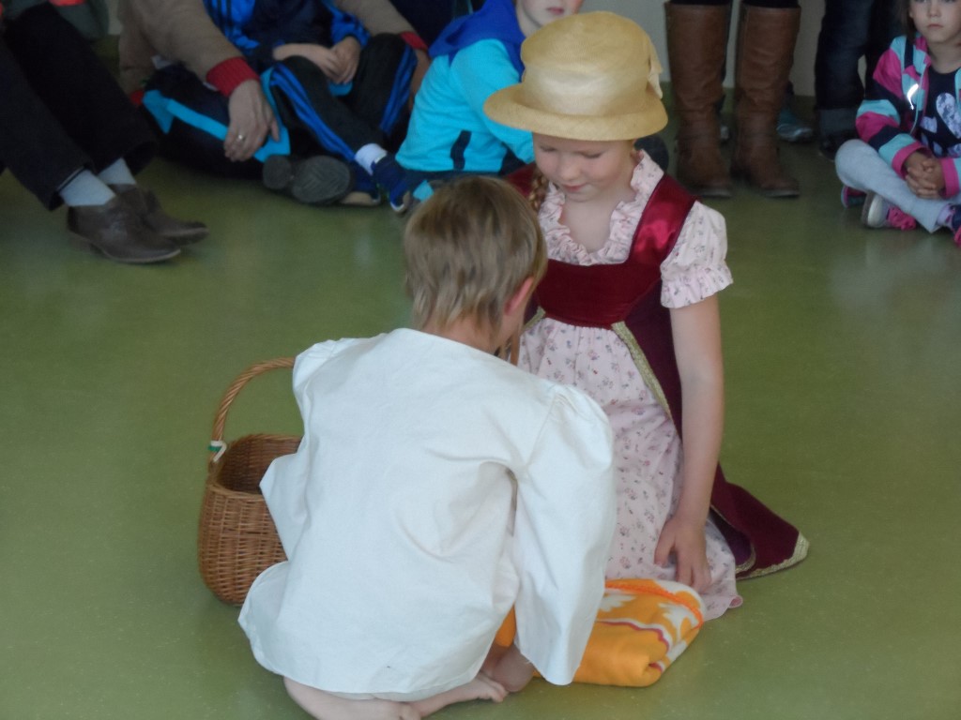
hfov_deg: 14.7
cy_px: 360
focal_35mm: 134
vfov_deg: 11.1
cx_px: 480
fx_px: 3720
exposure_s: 1/60
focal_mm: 24.6
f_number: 5.2
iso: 640
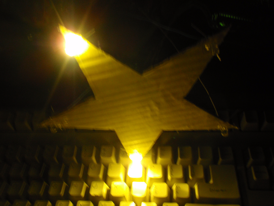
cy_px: 103
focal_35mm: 36
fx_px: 285
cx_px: 137
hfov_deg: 51.4
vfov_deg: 39.7
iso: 200
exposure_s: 1/4
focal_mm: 6.53
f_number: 4.1
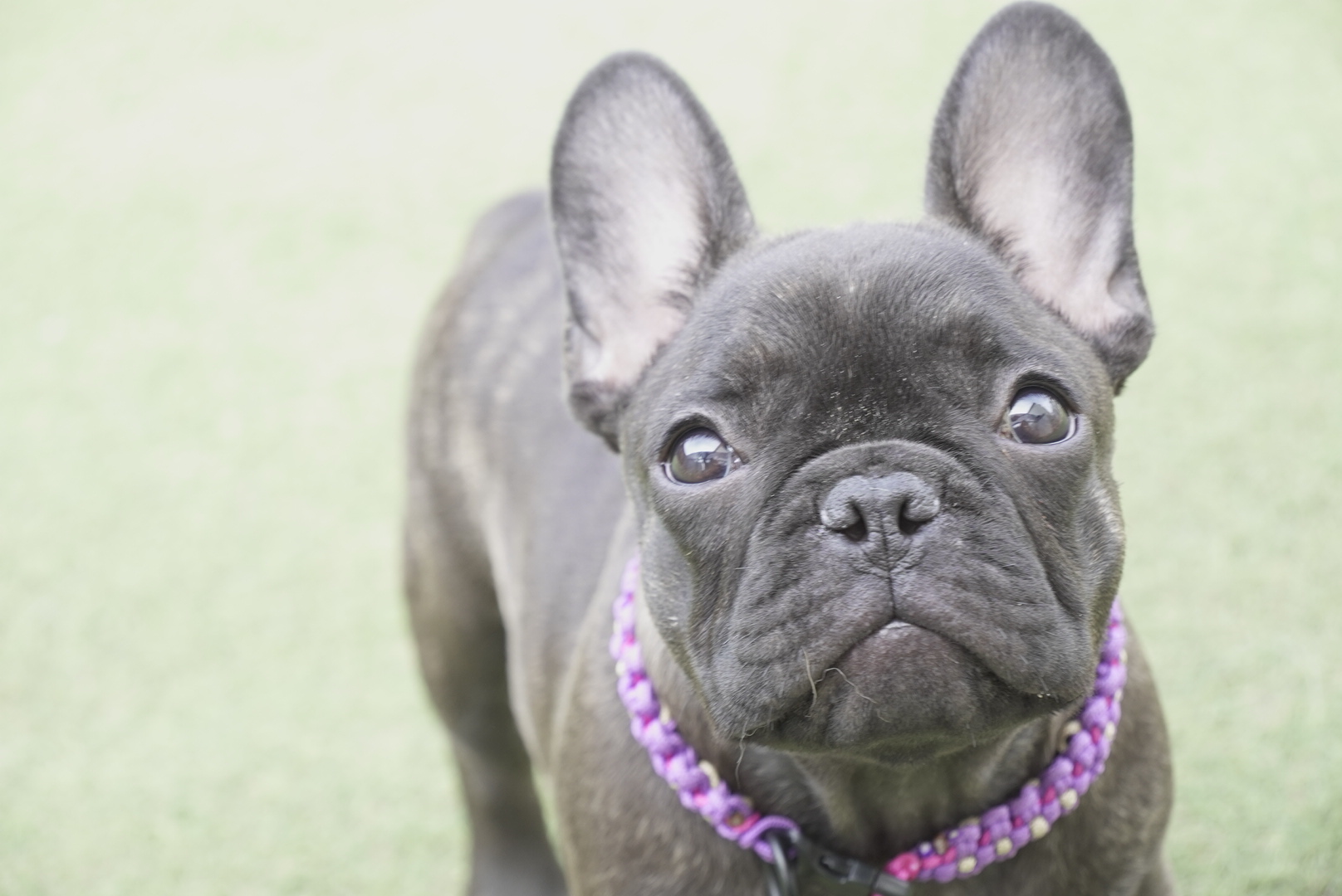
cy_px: 448
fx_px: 3693
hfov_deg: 20.6
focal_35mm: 99
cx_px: 671
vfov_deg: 13.8
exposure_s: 1/100
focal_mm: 66
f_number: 6.3
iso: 500
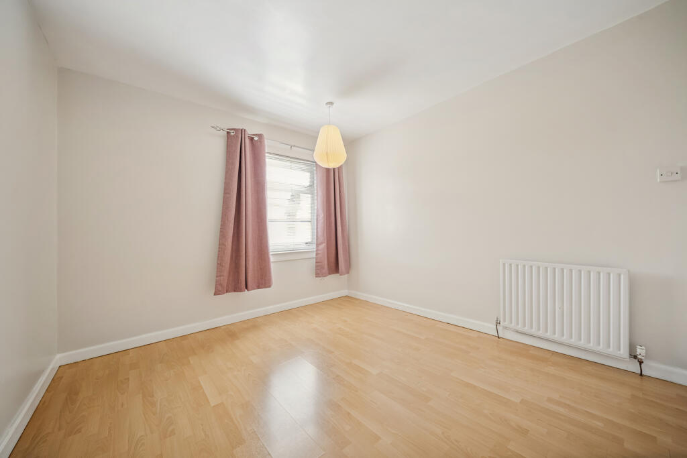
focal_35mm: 12
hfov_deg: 112.6
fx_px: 229
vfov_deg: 90.0
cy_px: 229
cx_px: 344
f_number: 8
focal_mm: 12
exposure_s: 1/25
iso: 250
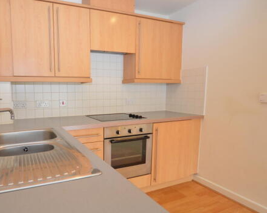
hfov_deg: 75.0
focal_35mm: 21
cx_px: 87
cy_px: 112
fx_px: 166
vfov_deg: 65.5
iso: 400
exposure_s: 1/60
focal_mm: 10
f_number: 4
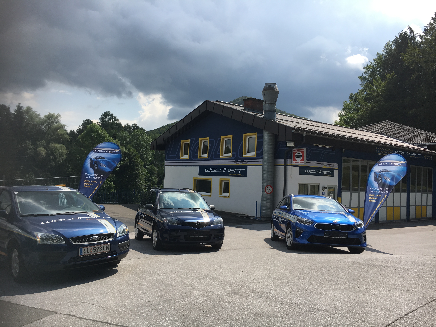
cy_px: 164
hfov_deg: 61.7
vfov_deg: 48.2
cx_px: 218
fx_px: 365
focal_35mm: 29
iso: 25
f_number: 2.2
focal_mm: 4.15
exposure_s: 1/1479
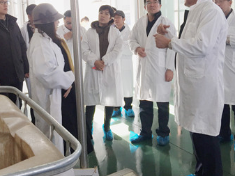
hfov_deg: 43.8
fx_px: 292
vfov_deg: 33.2
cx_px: 120
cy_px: 52
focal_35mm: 43
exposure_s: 1/100
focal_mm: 4.15
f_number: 2.2
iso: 50
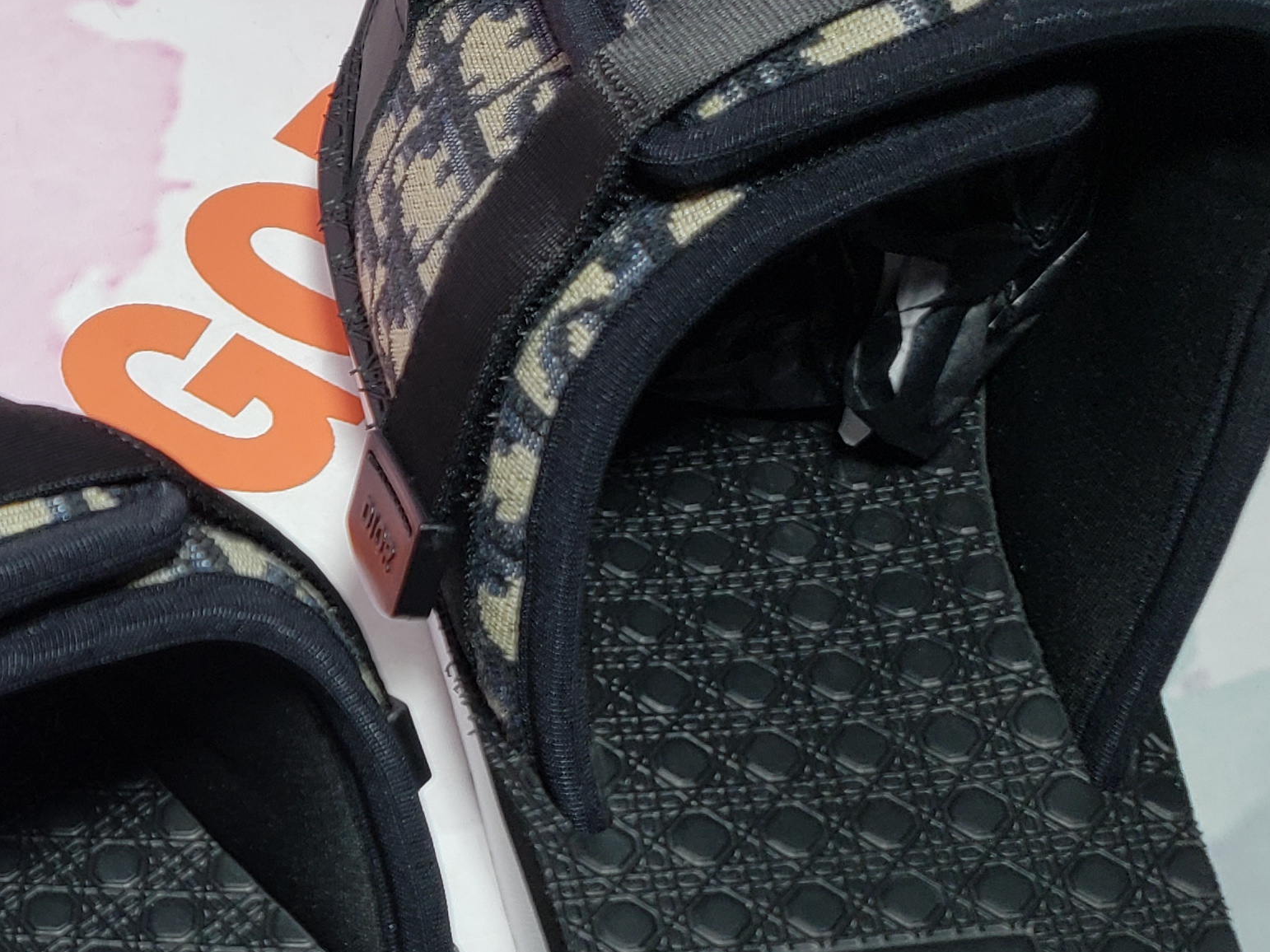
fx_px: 2494
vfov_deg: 21.0
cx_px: -67
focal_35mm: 68
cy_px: 912
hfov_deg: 26.7
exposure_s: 1/417
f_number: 1.5
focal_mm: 4.3
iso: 50
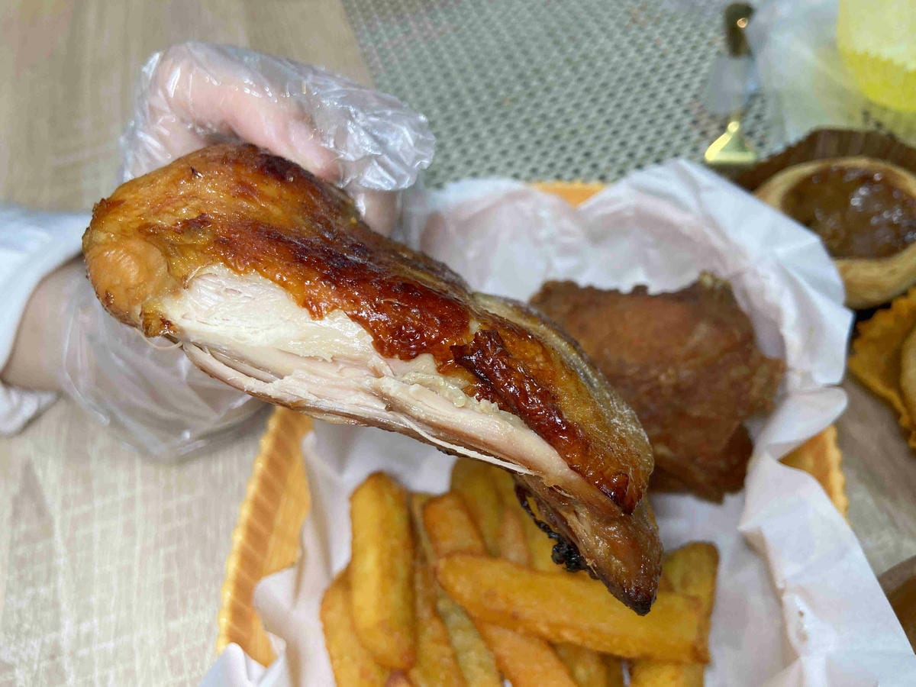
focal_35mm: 26
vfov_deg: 53.1
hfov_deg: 67.3
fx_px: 688
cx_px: 458
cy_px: 344
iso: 80
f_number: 1.8
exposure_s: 1/120
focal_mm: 4.25
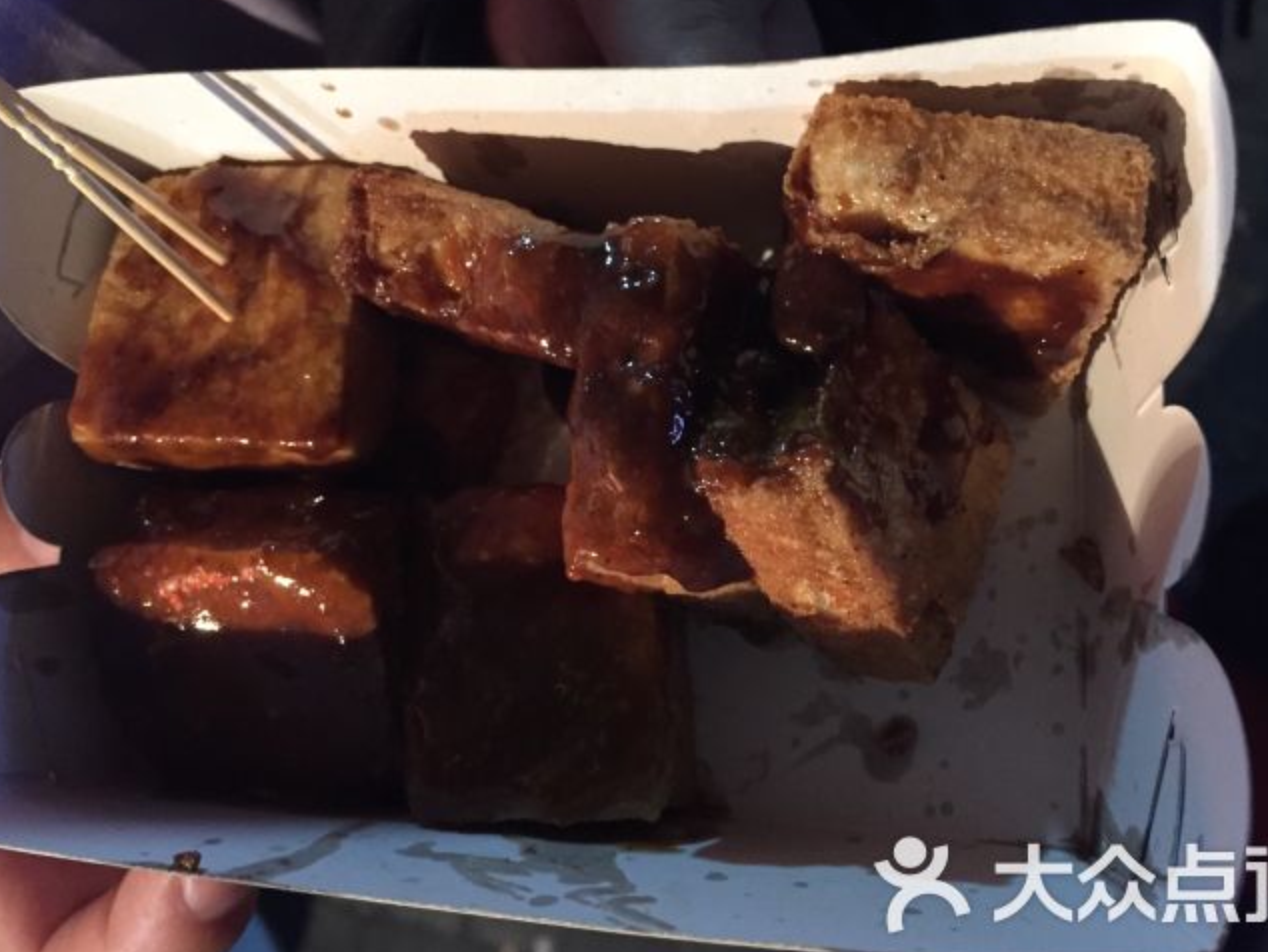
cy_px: 463
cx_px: 676
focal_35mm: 32
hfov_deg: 56.7
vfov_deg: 44.2
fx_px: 1173
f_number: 2.2
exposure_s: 1/15
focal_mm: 4.15
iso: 320
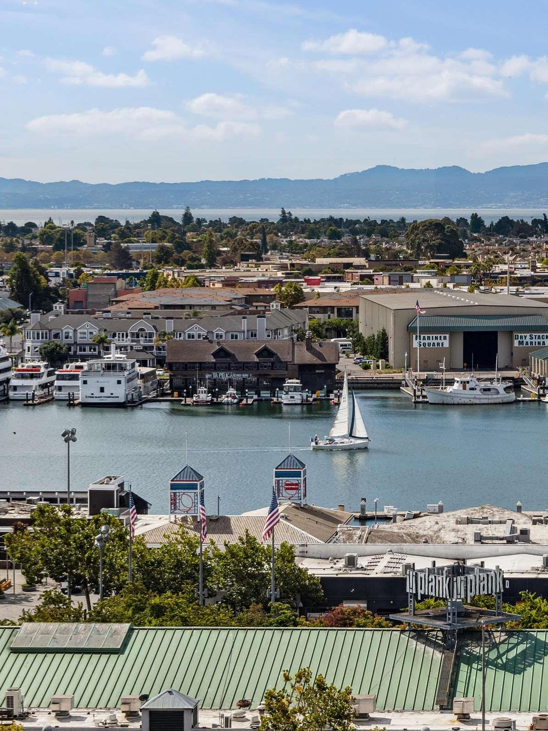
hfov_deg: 12.7
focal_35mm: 115
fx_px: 2427
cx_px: 584
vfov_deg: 17.1
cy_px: 343
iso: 64
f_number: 11
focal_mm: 62
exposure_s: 1/200
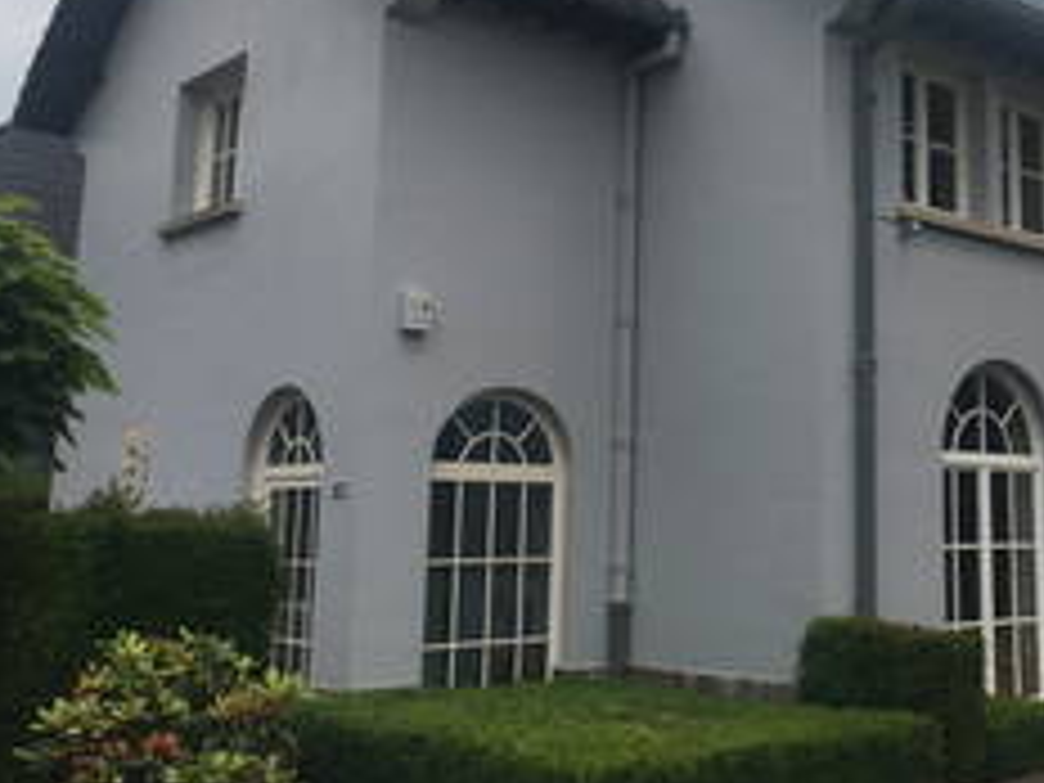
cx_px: 788
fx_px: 1357
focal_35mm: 45
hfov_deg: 40.8
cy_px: 324
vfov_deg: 32.1
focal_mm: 4.15
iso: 25
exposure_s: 1/1832
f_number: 2.2
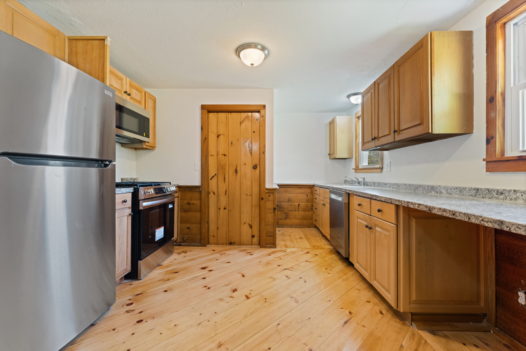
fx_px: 219
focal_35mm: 15
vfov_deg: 77.3
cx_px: 263
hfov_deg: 100.4
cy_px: 176
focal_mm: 15
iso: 1600
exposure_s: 1/5
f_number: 11
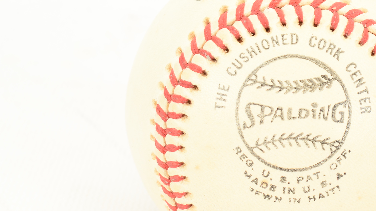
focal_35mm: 143
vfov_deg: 8.5
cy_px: 123
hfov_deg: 14.9
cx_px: 301
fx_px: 1424
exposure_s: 1/80
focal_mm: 55
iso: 320
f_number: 13
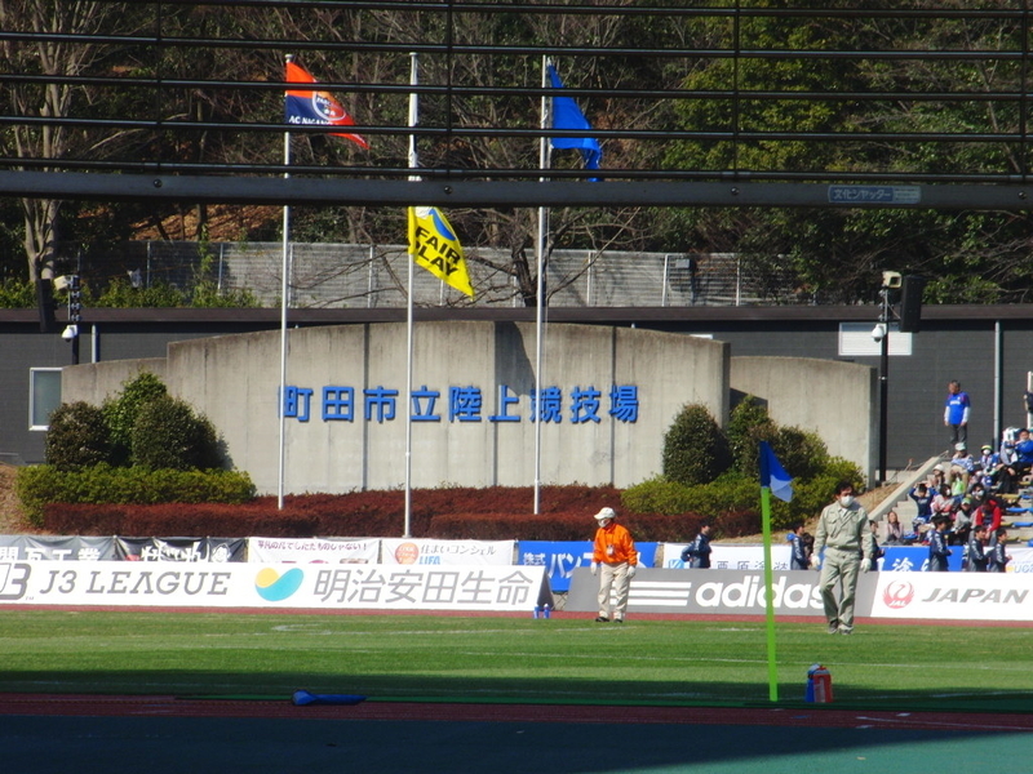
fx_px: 7162
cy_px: 387
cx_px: 516
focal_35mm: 240
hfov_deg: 8.2
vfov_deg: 6.2
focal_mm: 43
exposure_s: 1/60
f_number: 16.1
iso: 100
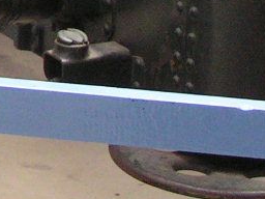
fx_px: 1799
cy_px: -289
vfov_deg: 6.0
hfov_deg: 8.3
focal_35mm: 235
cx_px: -111
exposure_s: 1/50
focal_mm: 7.8
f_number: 2.8
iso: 200
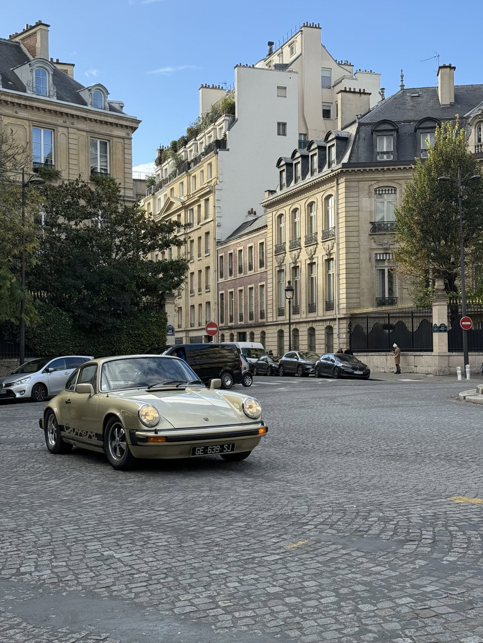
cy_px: 322
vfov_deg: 39.7
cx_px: 242
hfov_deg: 30.3
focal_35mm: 48
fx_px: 893
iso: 100
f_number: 1.78
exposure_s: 1/2273
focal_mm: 6.76
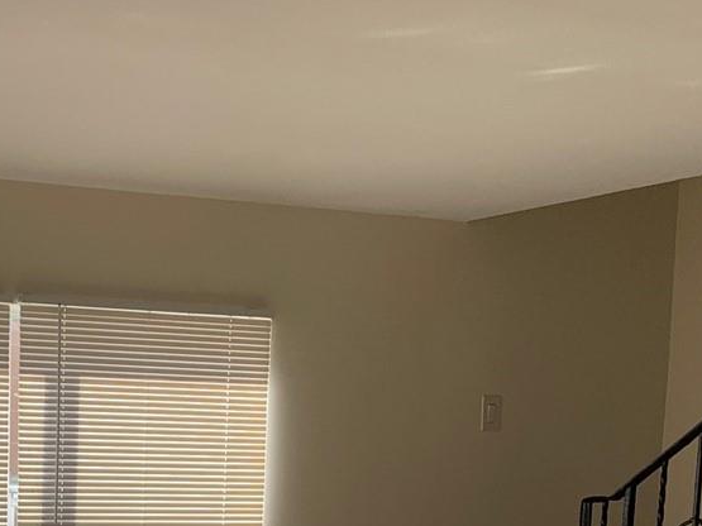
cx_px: 109
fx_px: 1521
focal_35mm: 75
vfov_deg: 18.5
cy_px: 655
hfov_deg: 25.4
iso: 25
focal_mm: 4.25
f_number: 1.8
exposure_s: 1/577
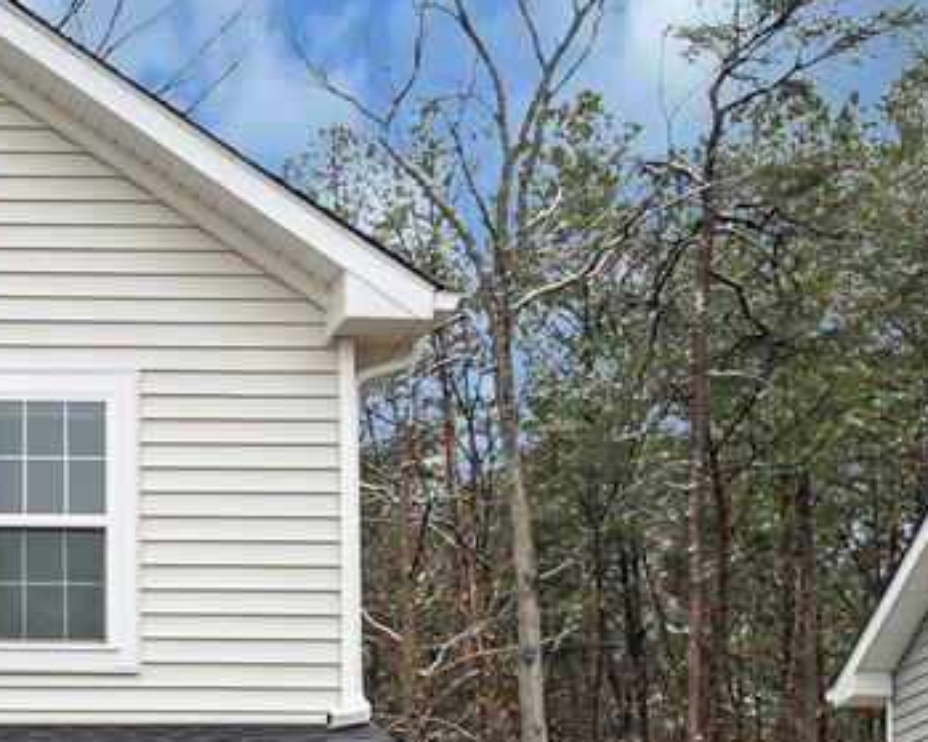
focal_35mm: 116
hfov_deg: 15.2
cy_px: 801
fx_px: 3185
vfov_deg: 13.1
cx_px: -503
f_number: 5.6
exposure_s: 1/250
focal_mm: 30
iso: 140
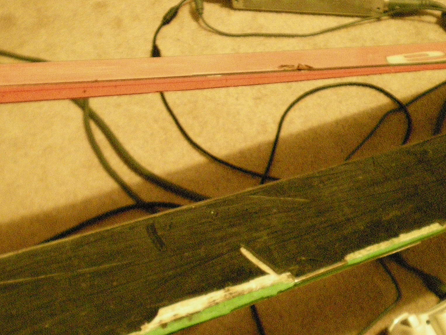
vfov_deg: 28.5
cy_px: 159
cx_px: 206
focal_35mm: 51
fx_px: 657
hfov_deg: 37.5
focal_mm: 6.3
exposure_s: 1/10.3
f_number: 3.1
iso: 1000
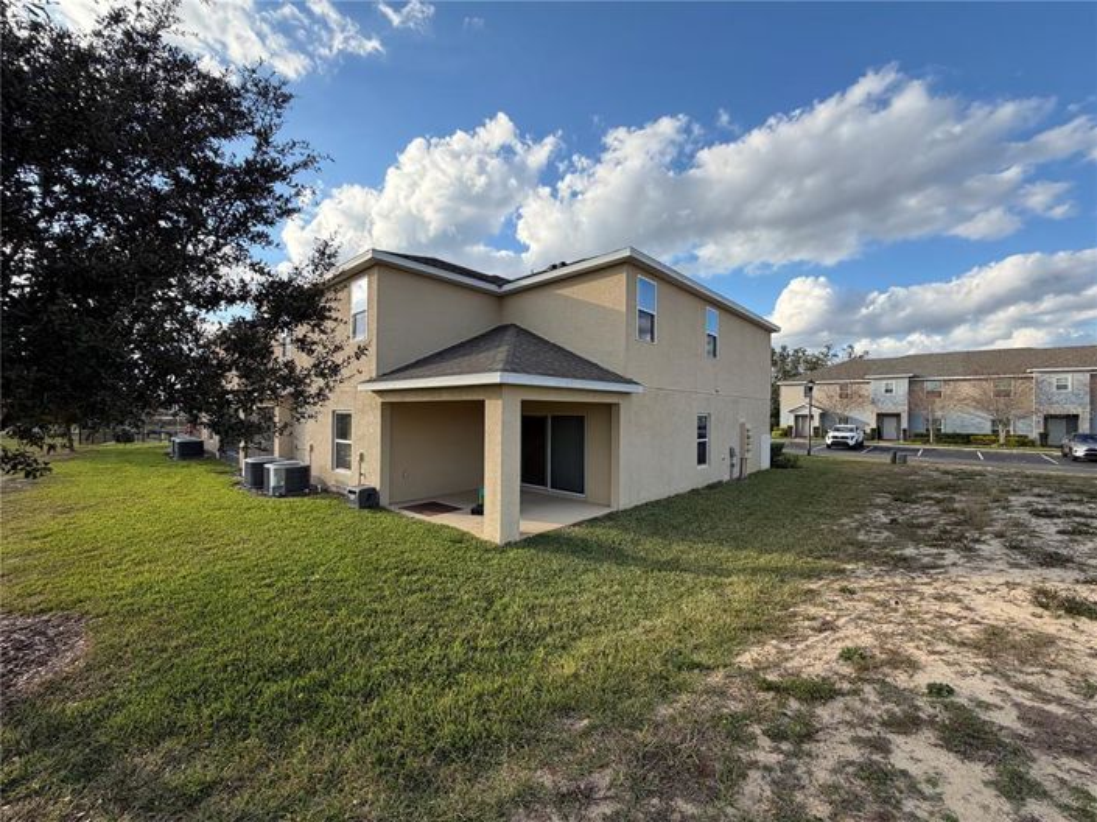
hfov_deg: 102.1
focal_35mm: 14
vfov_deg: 85.6
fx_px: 443
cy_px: 411
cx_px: 548
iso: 40
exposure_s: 1/770
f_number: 2.2
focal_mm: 2.22
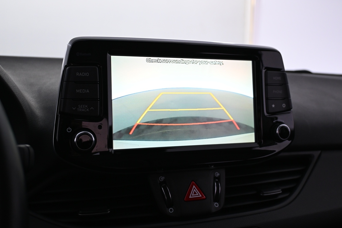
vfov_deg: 33.0
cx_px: 183
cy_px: 109
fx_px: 385
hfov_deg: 47.9
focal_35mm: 41
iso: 800
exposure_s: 1/50
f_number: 4.2
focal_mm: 25
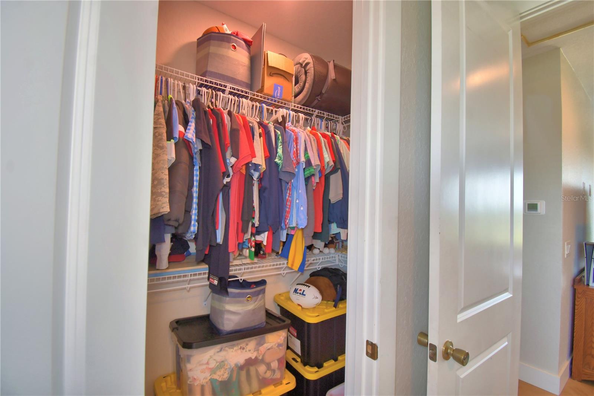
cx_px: 297
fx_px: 247
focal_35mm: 15
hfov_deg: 100.4
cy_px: 198
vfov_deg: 77.3
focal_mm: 10
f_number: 4.5
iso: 200
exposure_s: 1/30
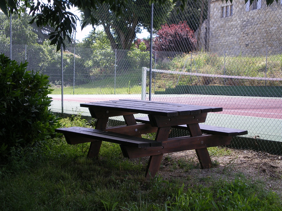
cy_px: 106
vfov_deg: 23.7
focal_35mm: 62
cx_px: 141
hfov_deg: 31.2
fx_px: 505
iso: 64
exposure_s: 1/125
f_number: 4.2
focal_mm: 10.3
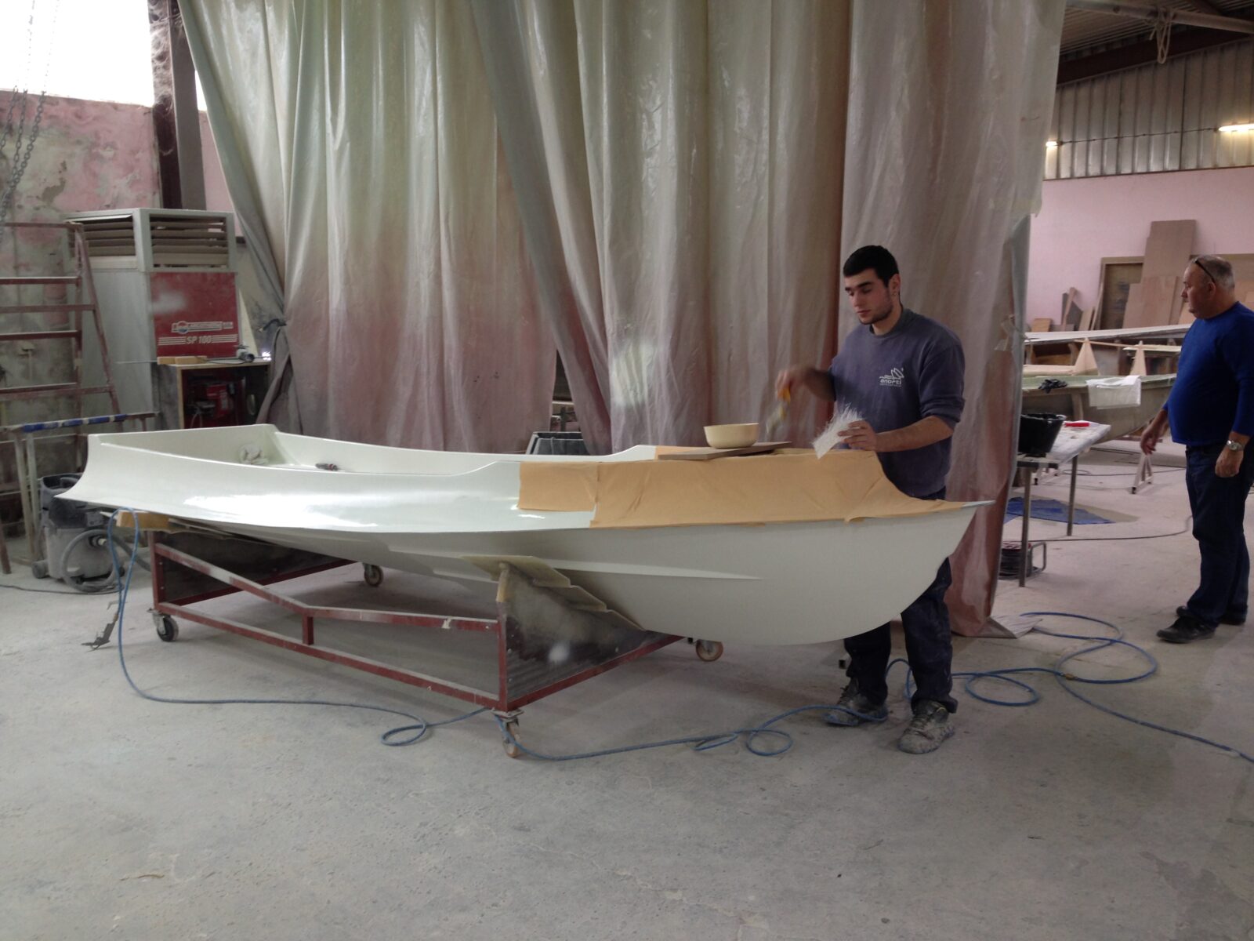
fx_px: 1195
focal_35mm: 33
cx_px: 627
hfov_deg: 55.4
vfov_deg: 42.9
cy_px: 470
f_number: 2.4
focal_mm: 4.12
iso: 64
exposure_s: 1/20
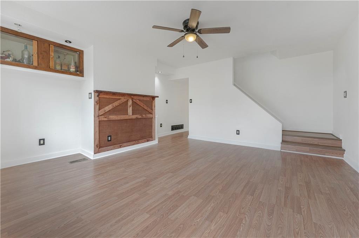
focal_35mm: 14
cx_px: 180
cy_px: 119
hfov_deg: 104.3
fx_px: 139
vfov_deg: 81.1
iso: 250
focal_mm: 14
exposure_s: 1/40
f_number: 9
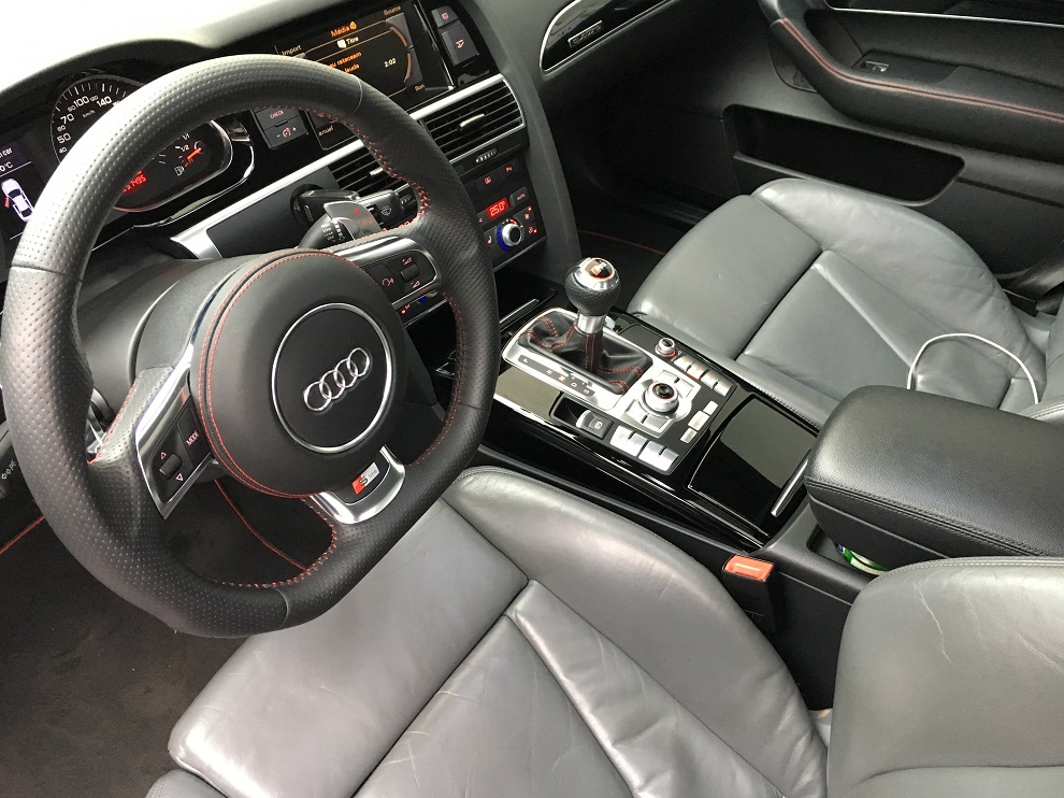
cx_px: 535
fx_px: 922
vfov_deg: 46.8
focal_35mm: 30
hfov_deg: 60.0
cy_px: 402
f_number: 2.2
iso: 200
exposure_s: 1/25
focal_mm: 4.15
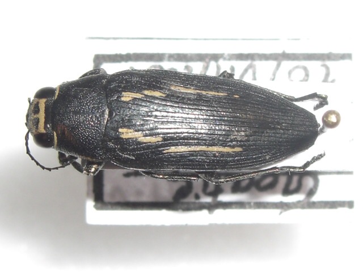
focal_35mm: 38
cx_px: 182
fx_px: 398
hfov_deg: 49.0
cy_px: 136
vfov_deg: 37.7
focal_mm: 7.9
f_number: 4
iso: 80
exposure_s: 1/60
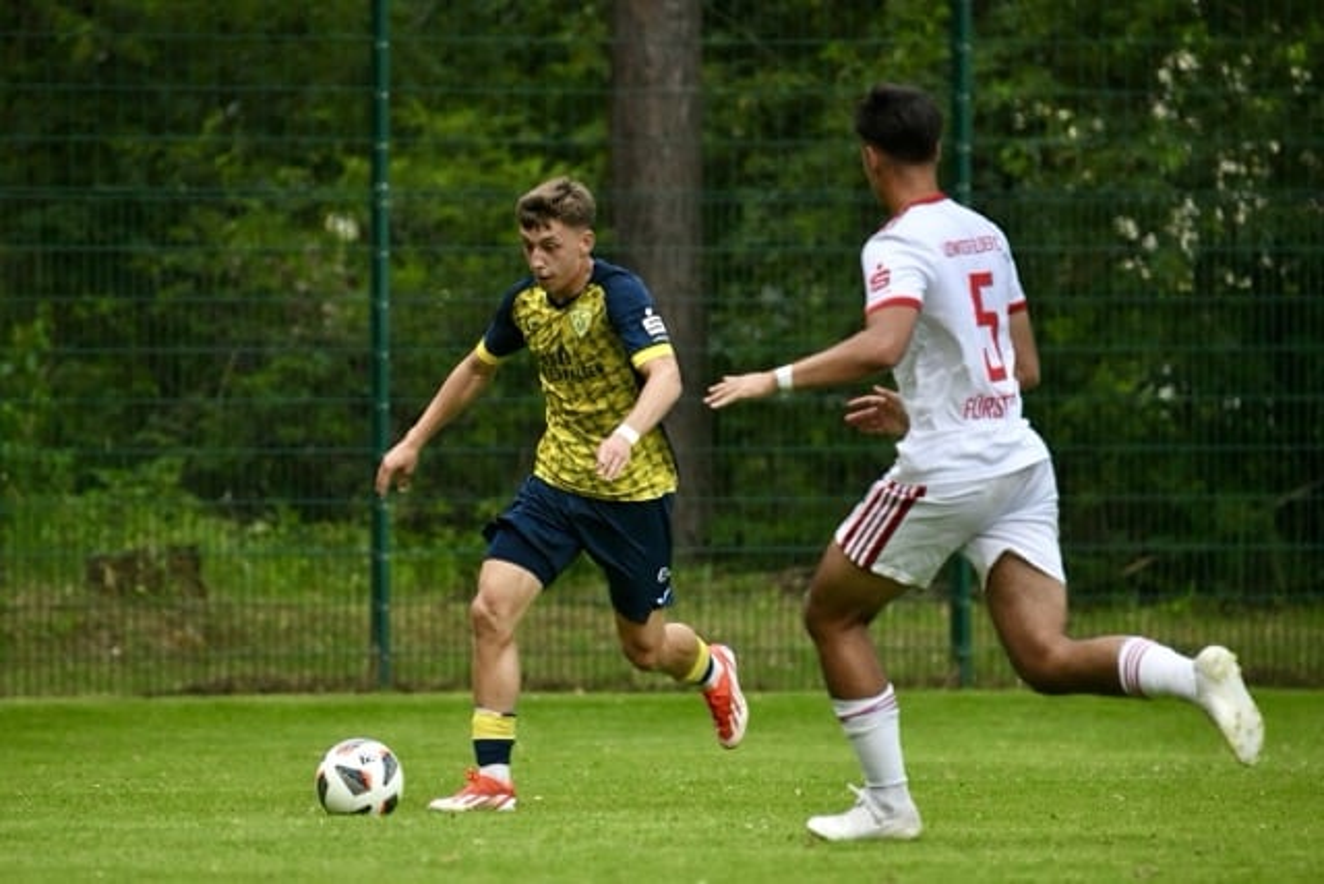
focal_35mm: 350
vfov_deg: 3.9
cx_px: 662
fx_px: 12874
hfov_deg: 5.9
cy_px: 442
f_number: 5.6
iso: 8000
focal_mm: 350
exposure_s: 1/1600
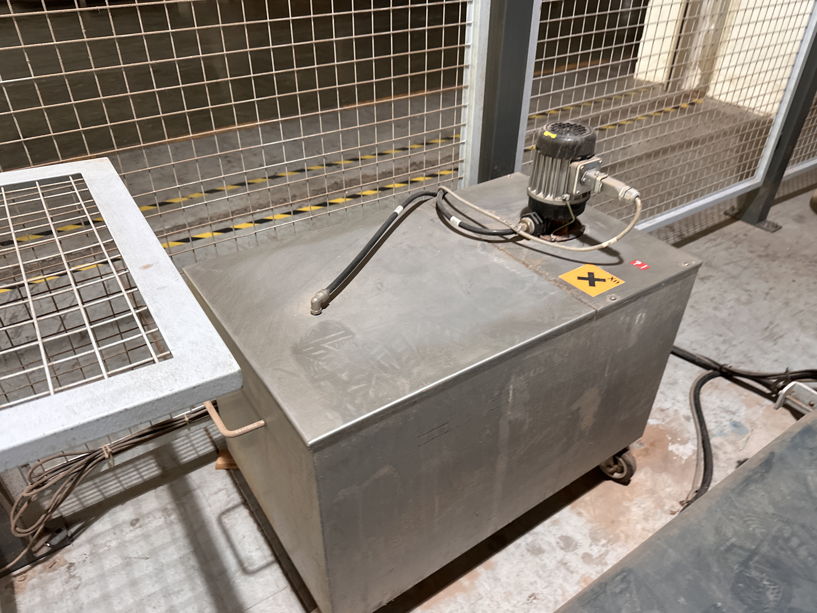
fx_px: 590
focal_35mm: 25
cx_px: 414
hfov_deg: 69.4
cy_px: 301
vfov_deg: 54.9
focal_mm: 6.86
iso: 250
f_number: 1.78
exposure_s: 1/50
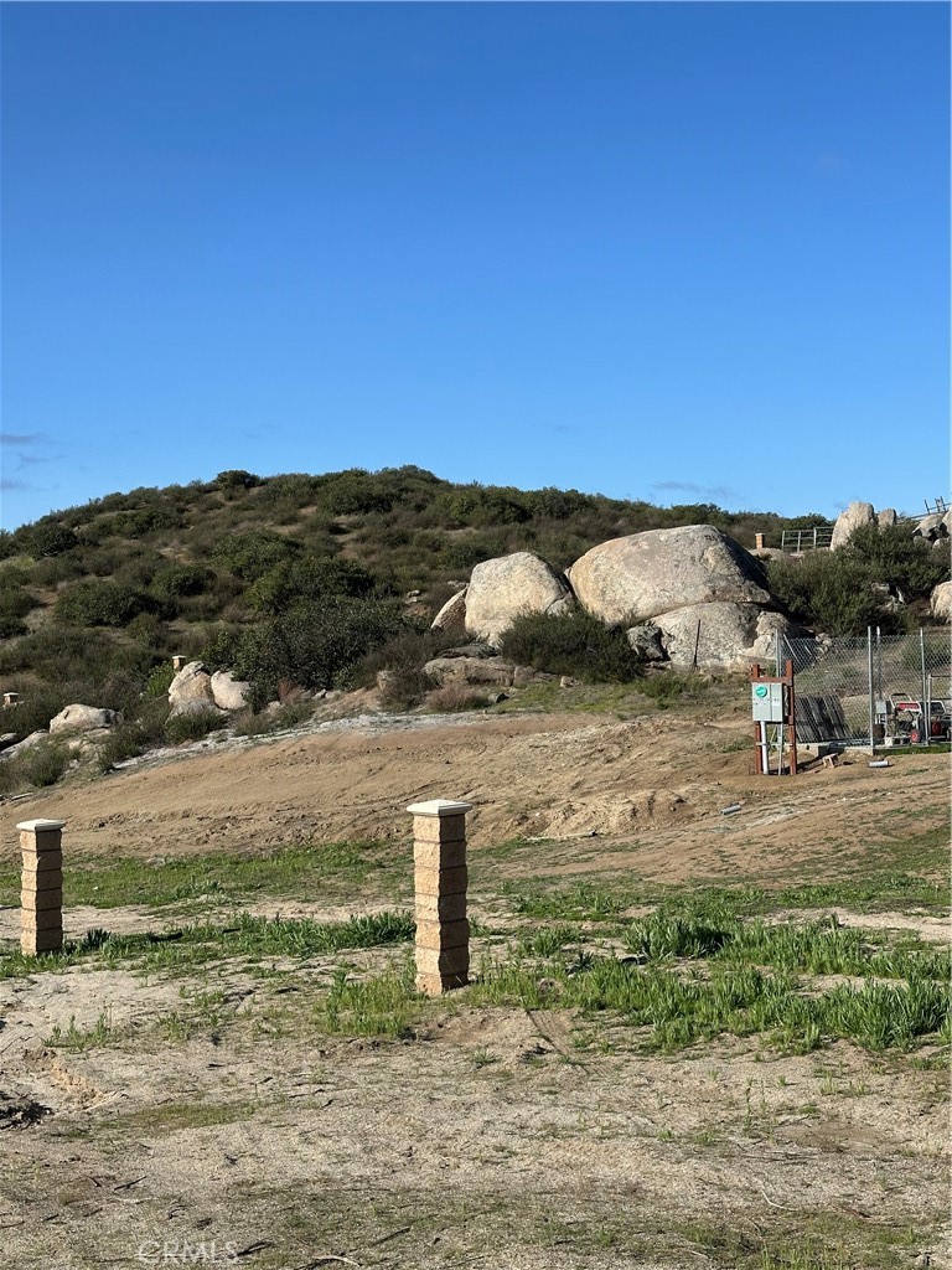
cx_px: 476
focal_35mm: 48
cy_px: 635
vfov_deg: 39.7
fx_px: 1760
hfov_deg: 30.3
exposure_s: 1/4566
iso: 64
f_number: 1.78
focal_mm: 6.86
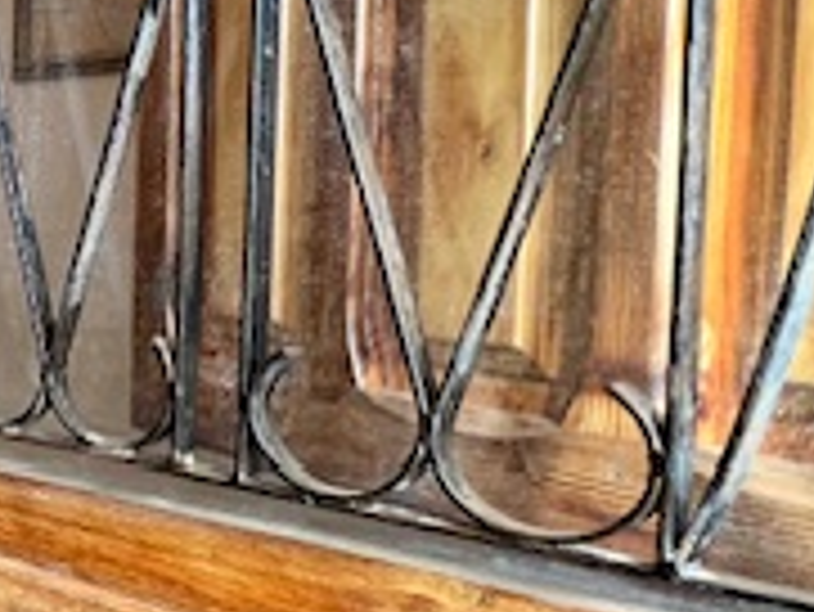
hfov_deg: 26.8
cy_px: 288
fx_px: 1082
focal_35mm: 46
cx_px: -454
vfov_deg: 31.5
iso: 125
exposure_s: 1/50
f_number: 1.8
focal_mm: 1.57
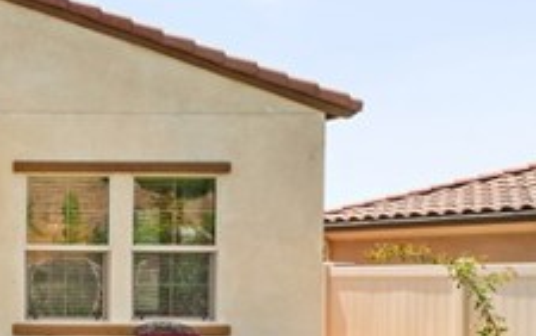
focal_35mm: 65
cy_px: 278
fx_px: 950
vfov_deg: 19.8
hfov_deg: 23.2
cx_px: -331
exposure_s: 1/200
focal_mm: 14
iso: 100
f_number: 8
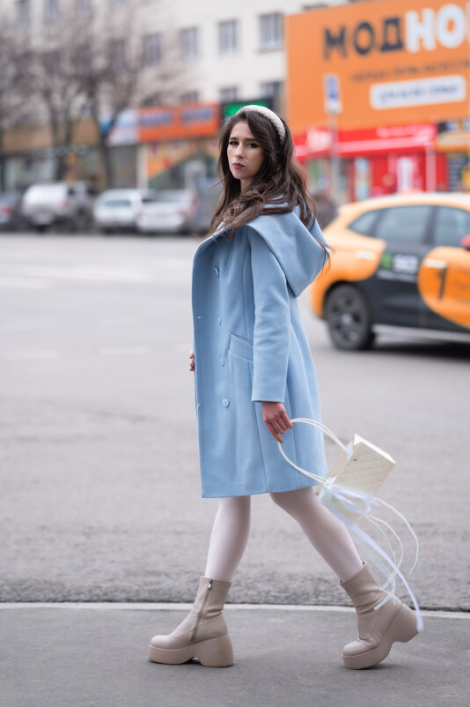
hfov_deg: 16.1
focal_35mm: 85
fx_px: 1666
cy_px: 354
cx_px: 235
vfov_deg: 23.9
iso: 100
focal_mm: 85
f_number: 2.2
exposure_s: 1/200
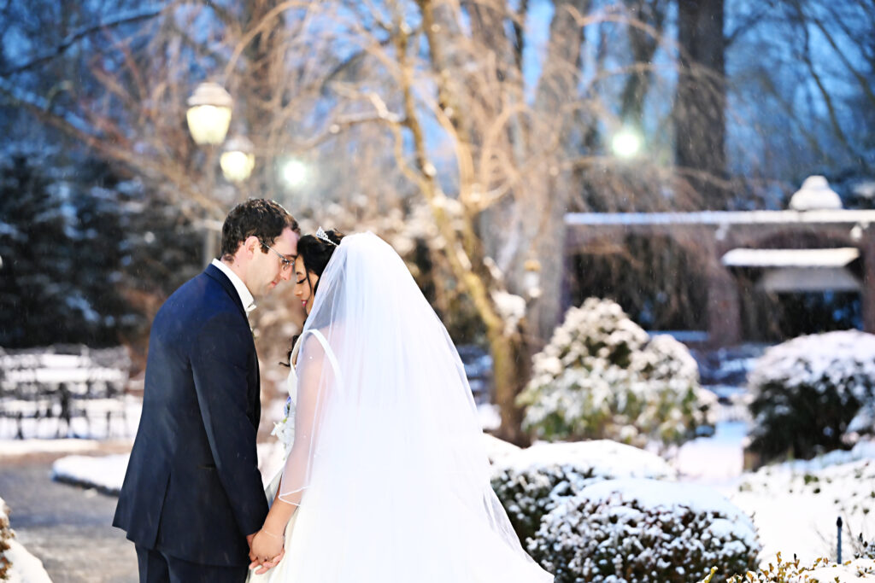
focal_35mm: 103
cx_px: 438
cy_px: 292
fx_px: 2504
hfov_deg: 19.8
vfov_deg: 13.3
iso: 4000
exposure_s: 1/40
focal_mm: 103
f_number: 2.8
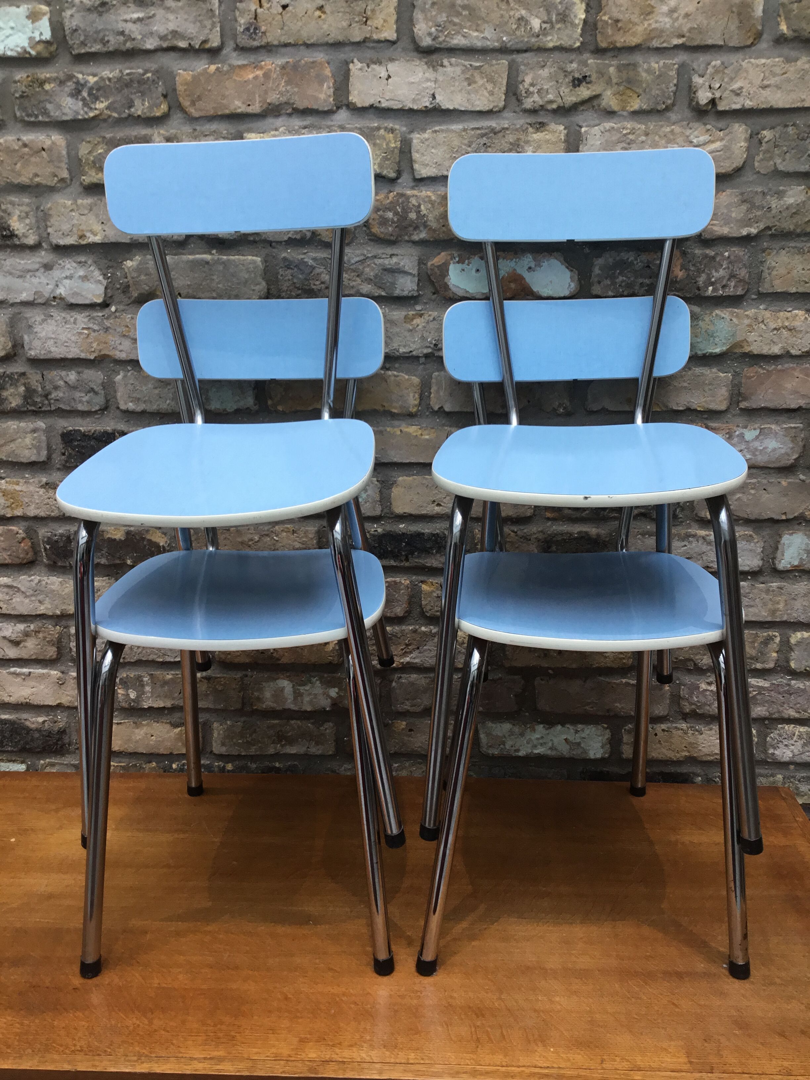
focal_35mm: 31
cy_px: 540
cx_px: 405
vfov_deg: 58.4
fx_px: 967
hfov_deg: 45.4
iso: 32
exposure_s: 1/50
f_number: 2.4
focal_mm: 3.3
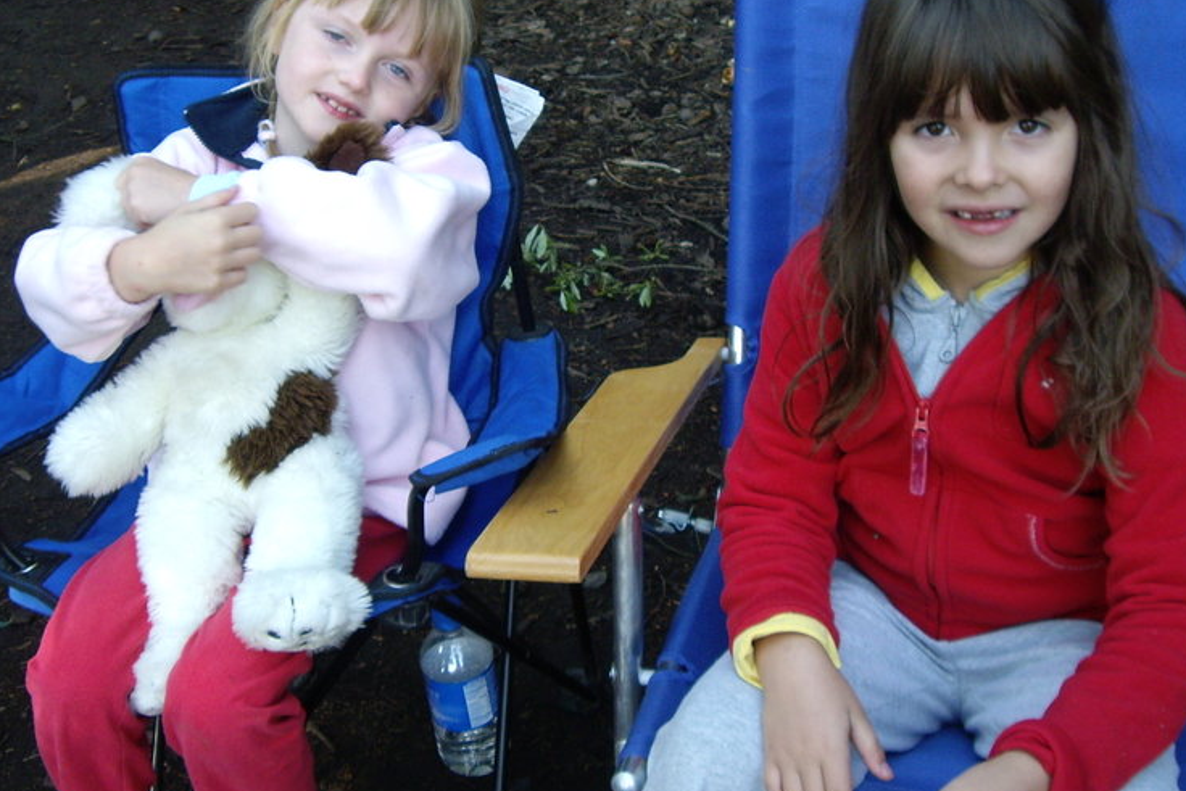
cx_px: 538
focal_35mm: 55
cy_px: 274
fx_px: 1812
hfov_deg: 36.2
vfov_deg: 24.5
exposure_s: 1/60
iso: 100
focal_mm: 6.2
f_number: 2.7
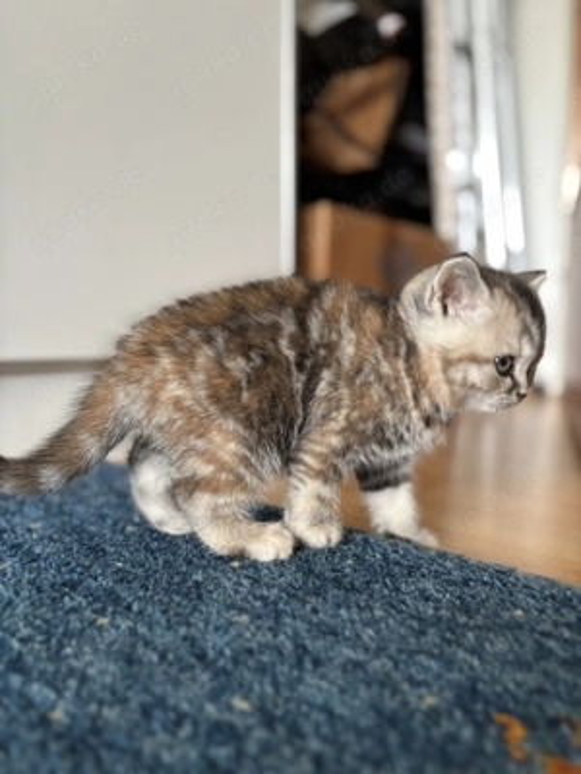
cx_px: 290
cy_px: 387
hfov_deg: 53.1
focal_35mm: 26
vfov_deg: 67.3
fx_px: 582
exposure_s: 1/60
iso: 320
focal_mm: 5.96
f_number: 1.6
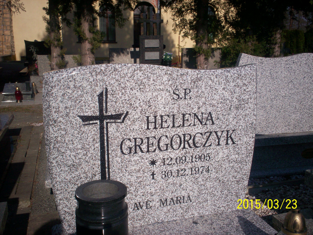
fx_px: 326
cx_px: 156
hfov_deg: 51.4
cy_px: 118
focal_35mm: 36
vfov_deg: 39.7
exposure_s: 1/1366
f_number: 4.5
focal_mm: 6
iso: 100
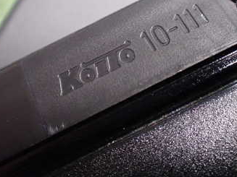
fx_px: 376
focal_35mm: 55
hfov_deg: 34.9
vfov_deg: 26.4
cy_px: 56
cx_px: 114
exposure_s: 1/30
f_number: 2.3
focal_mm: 5.4
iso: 800
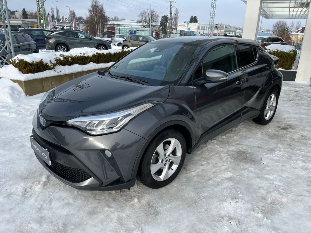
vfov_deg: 53.1
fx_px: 234
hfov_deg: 67.3
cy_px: 116
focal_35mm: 26
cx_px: 156
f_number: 1.6
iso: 50
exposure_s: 1/1647
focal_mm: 5.1
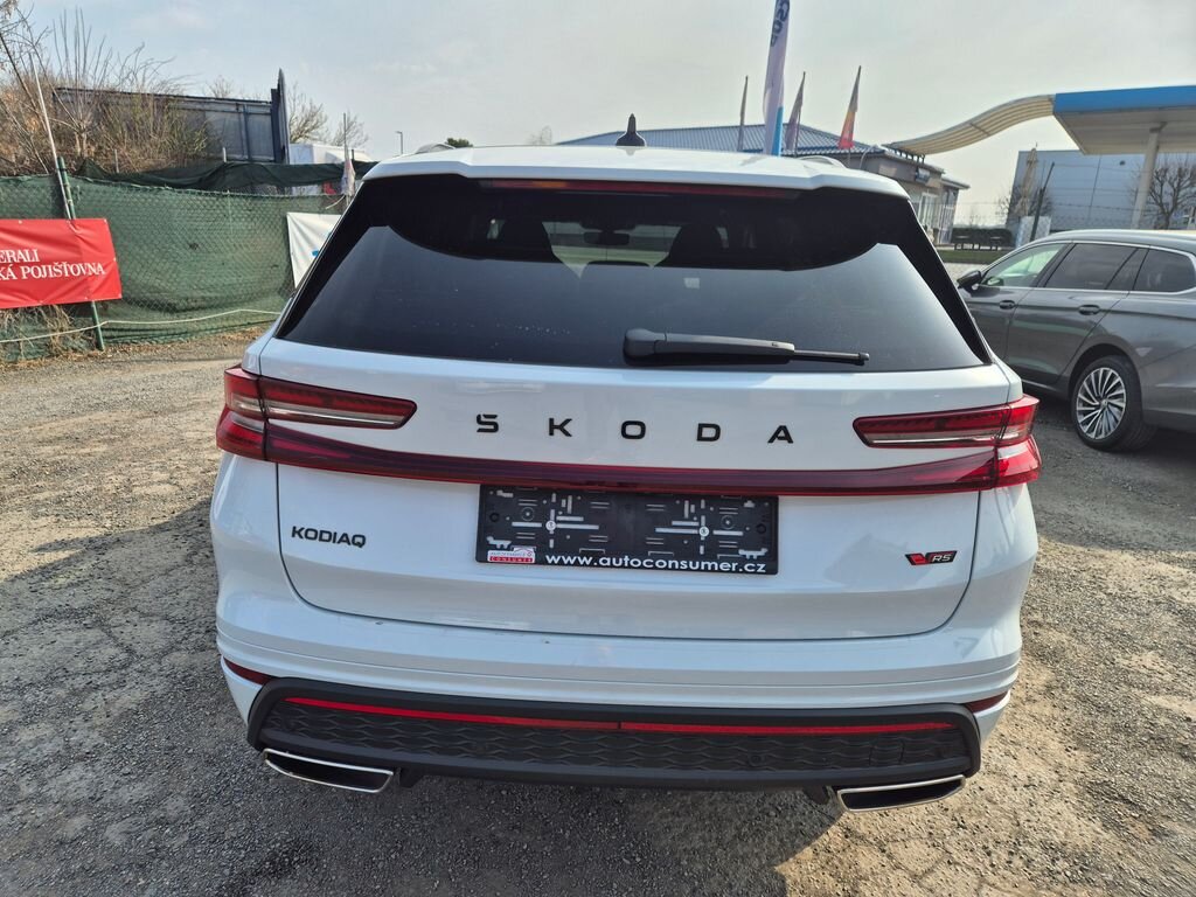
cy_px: 448
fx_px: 795
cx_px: 598
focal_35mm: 23
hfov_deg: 73.9
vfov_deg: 58.9
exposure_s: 1/1768
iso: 25
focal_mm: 5.4
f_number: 1.8
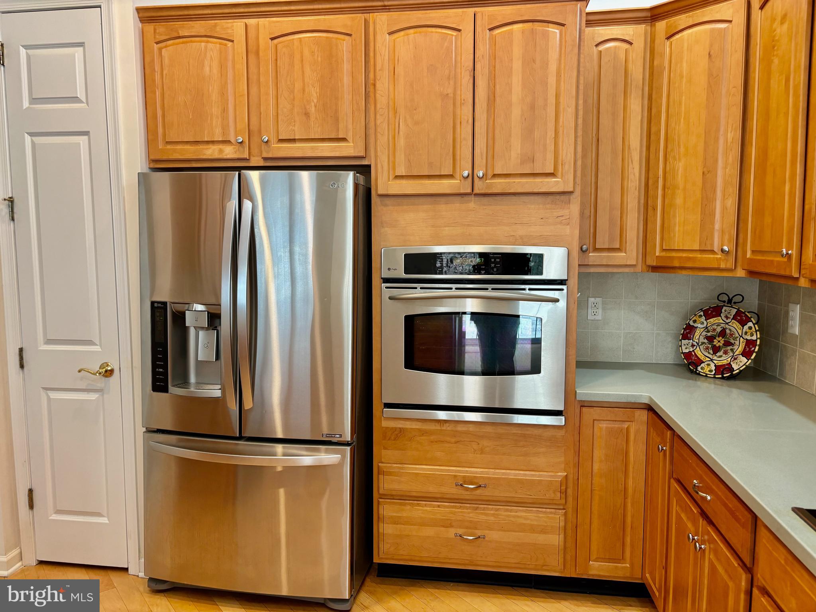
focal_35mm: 26
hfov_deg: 67.3
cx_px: 408
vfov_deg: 53.1
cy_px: 306
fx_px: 613
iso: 100
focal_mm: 5.96
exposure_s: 1/60
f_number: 1.6
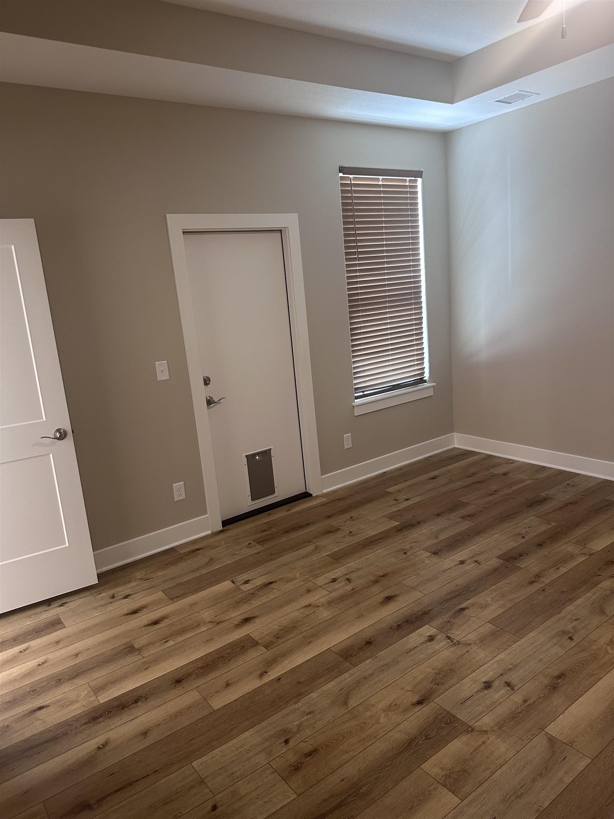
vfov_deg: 71.6
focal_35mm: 24
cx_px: 307
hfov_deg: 56.8
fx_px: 568
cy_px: 410
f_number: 1.78
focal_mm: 6.86
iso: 320
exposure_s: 1/60
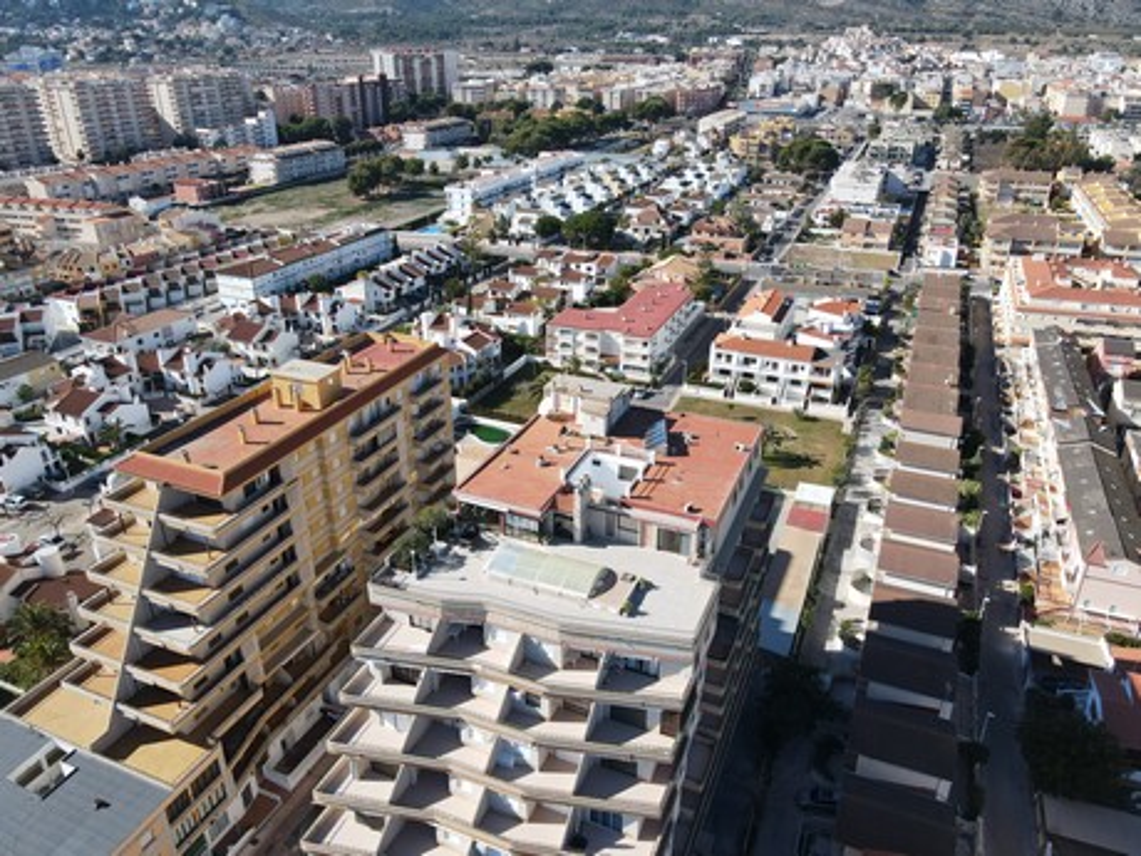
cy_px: 428
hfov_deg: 71.6
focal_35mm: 24
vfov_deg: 56.8
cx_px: 570
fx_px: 791
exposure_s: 1/500
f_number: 2.8
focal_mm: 4.5
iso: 100
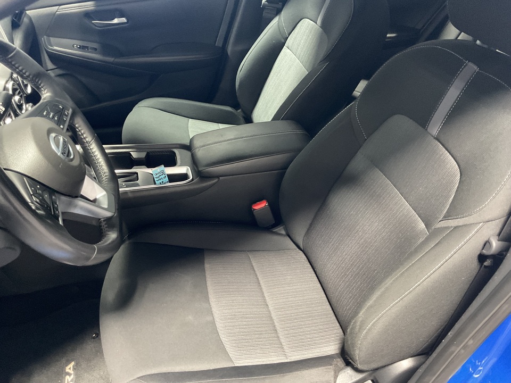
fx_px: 428
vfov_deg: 48.2
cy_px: 192
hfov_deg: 61.7
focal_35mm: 29
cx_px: 256
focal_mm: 3
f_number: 1.8
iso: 320
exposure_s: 1/33
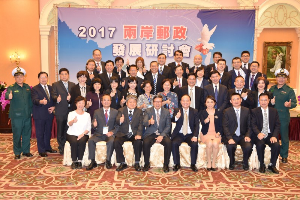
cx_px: 150
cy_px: 100
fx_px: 317
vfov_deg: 35.1
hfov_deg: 50.7
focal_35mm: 38
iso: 800
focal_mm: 38
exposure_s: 1/60
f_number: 3.2
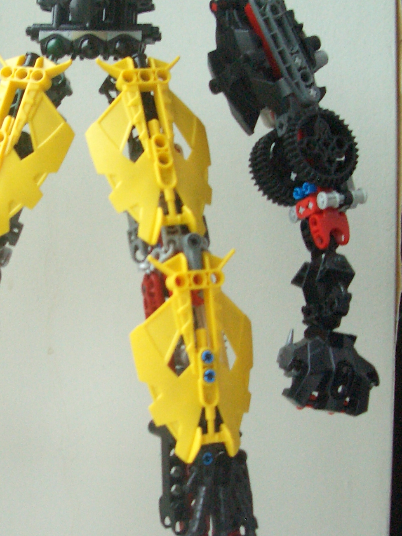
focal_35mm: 62
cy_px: 272
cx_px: 91
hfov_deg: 23.4
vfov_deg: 31.2
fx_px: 960
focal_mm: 5.8
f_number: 2.6
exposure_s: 1/10
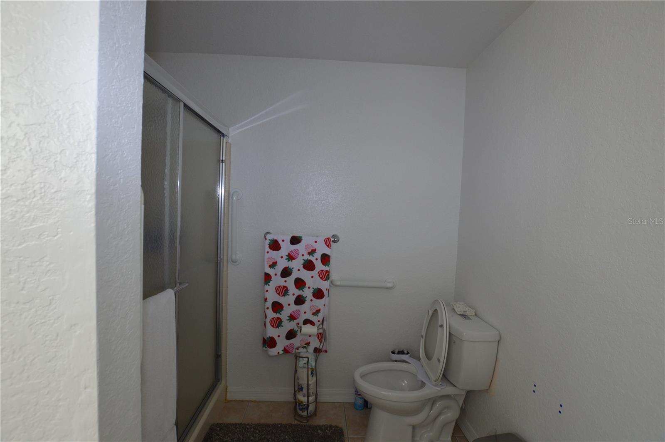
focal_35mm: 15
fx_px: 277
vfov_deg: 77.2
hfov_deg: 100.5
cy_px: 221
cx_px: 332
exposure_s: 1/100
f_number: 5
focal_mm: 10
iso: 400
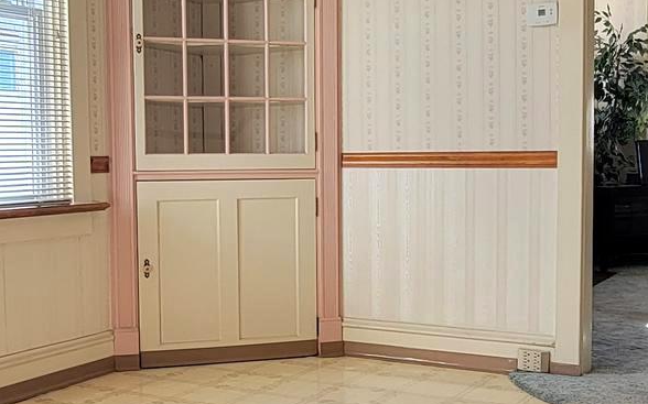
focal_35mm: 48
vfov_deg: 26.8
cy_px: 190
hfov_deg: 41.8
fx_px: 847
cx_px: 333
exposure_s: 1/60
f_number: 2.2
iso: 80
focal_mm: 2.2
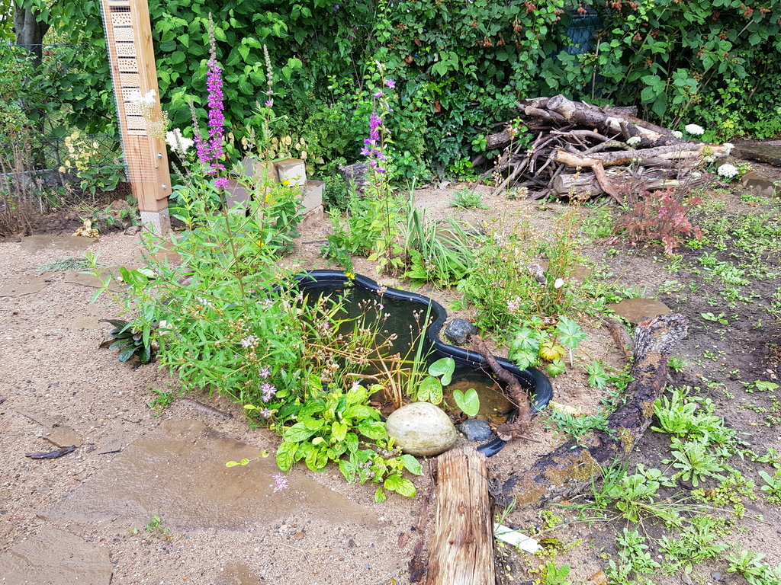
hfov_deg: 67.3
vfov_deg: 53.1
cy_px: 292
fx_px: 587
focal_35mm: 26
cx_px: 390
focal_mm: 4.2
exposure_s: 1/137
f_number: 1.7
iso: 40
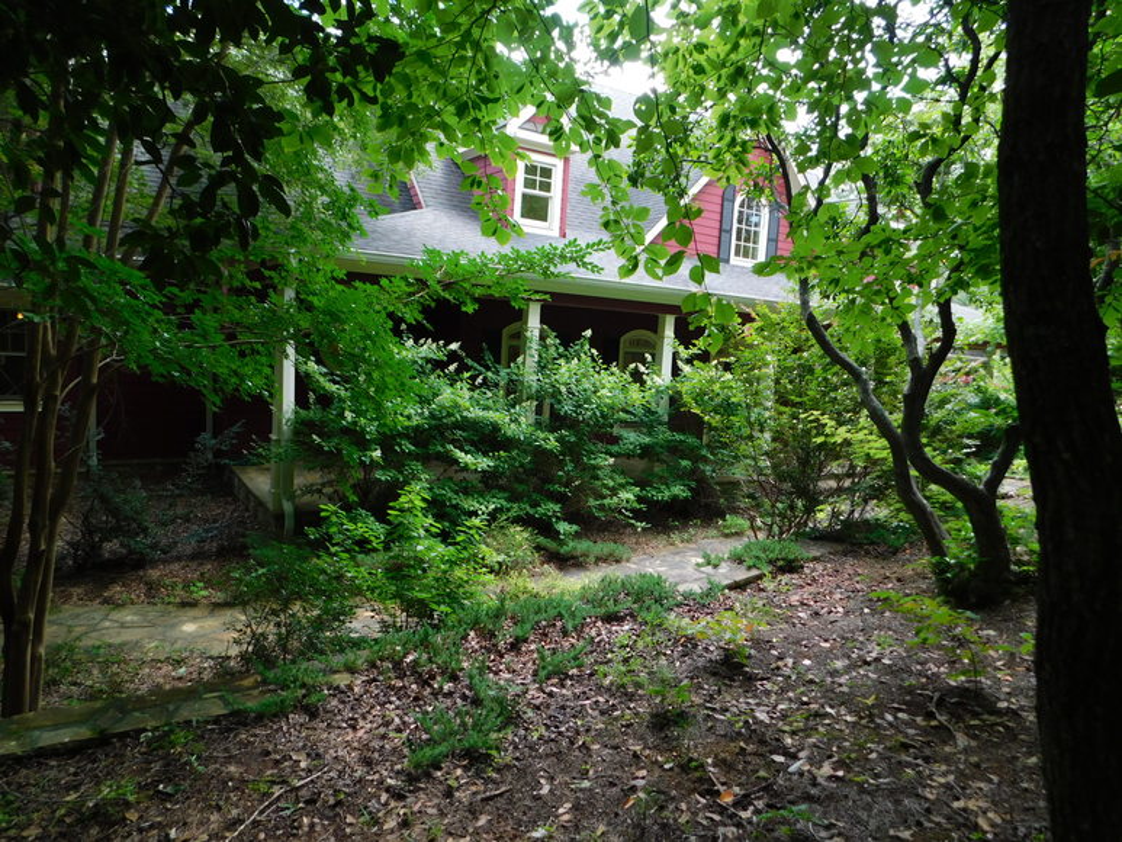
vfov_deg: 58.9
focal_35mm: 23
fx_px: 746
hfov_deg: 73.9
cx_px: 561
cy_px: 421
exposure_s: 1/100
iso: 125
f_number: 3
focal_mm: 4
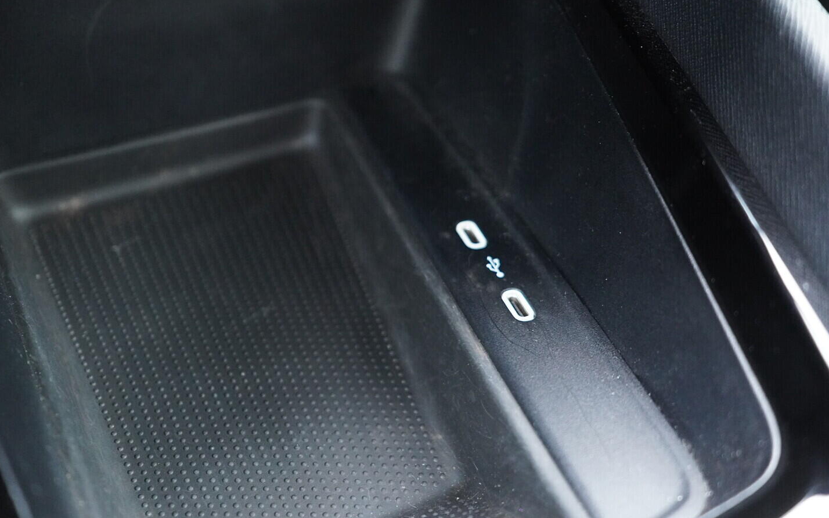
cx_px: 413
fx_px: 836
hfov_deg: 52.8
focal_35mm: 37
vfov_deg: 34.4
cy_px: 249
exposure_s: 1/40
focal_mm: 24
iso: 4000
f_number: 2.8
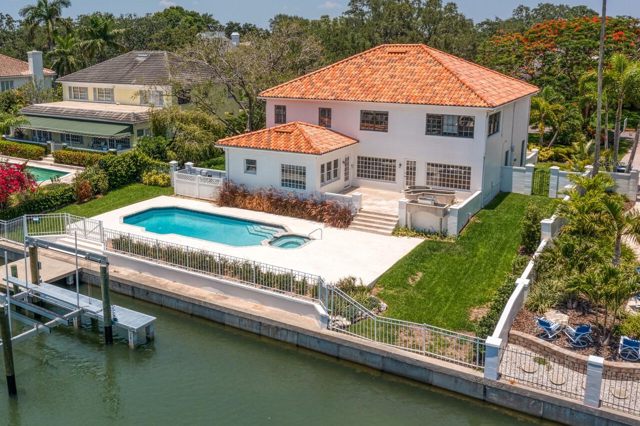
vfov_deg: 37.6
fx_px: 622
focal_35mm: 35
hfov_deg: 53.9
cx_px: 244
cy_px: 163
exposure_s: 1/500
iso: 100
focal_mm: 10.26
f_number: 7.1
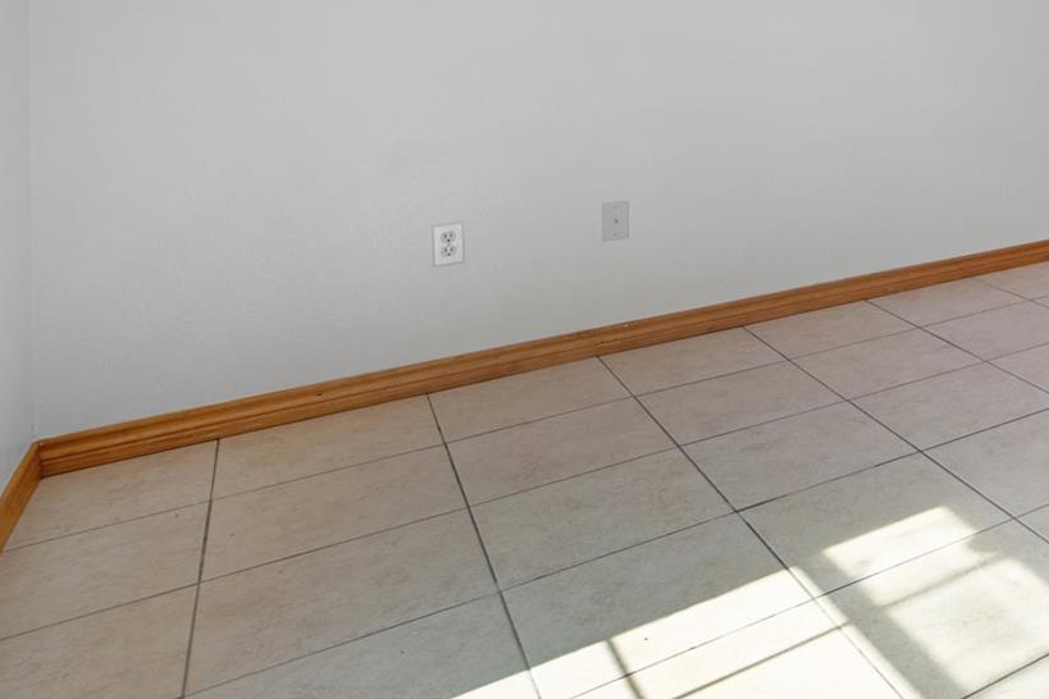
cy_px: -15
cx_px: 1228
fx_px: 1020
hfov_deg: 40.3
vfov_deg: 34.2
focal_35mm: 35
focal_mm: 14
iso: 100
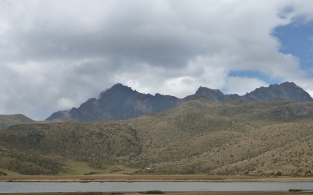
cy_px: 112
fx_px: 563
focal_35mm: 66
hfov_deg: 31.0
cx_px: 173
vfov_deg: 19.7
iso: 160
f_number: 4.9
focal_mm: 9.8
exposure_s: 1/800
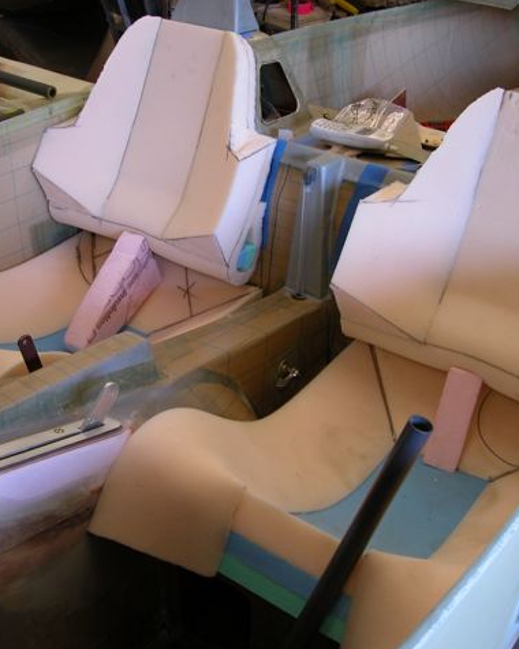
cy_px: 325
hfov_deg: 32.7
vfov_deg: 40.3
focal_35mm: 46
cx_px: 231
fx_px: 883
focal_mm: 8.9
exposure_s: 1/40.2
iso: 100
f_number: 2.8
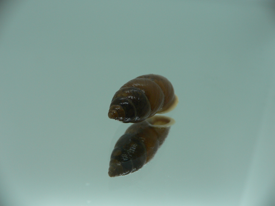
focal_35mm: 35
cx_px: 138
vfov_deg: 40.7
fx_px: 278
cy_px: 103
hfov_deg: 52.6
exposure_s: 1/80
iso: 80
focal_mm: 4.6
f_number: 2.8
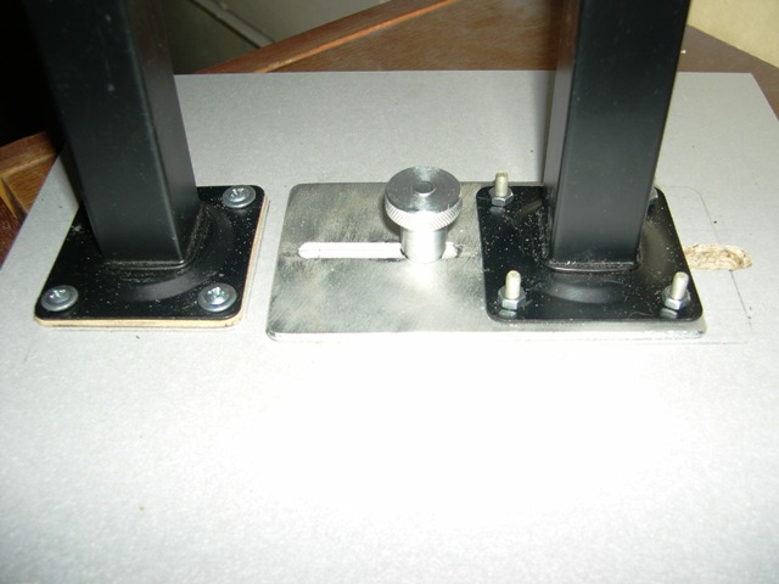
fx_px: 855
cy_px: 292
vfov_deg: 37.7
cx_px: 390
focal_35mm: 38
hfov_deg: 49.0
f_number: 2.8
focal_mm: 8
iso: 100
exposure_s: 1/60
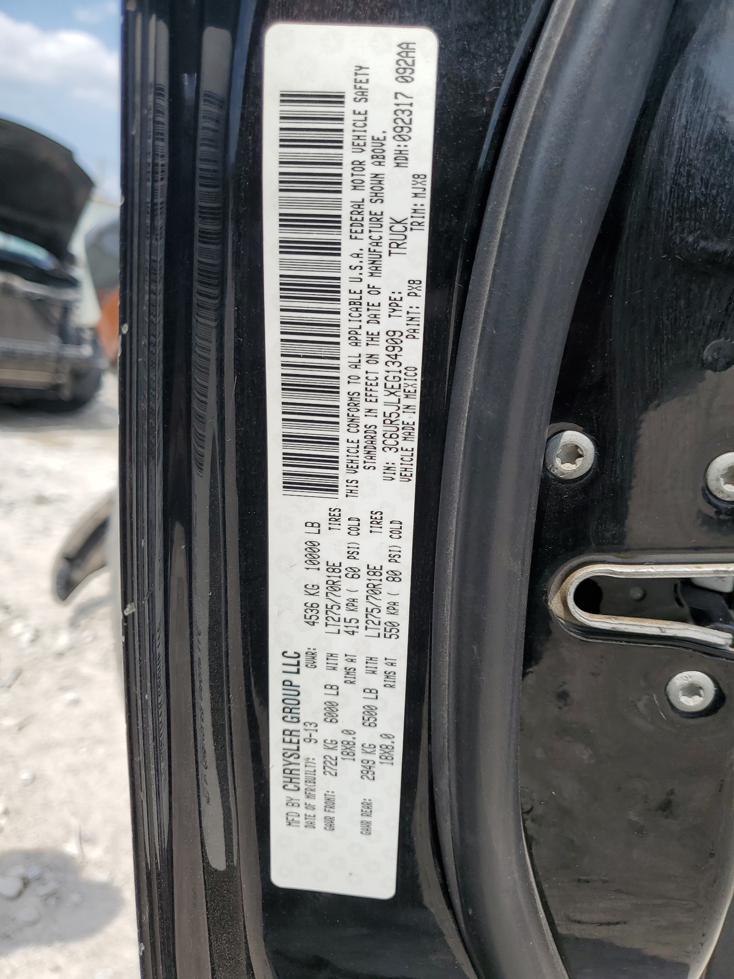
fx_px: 735
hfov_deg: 53.1
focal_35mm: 26
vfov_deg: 67.3
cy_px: 490
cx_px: 367
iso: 50
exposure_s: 1/2500
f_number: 1.5
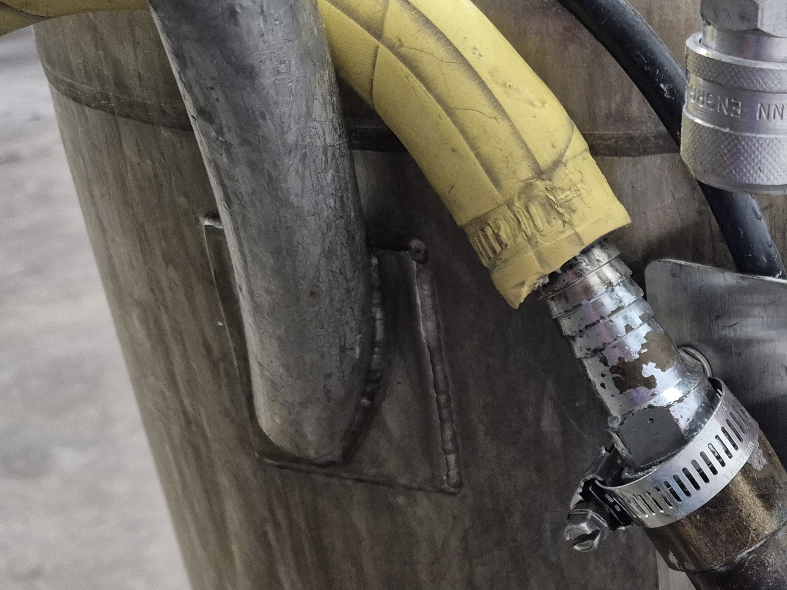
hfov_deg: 33.7
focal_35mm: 50
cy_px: 558
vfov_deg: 27.8
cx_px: 848
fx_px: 1137
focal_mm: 5.4
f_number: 1.8
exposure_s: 1/120
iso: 800
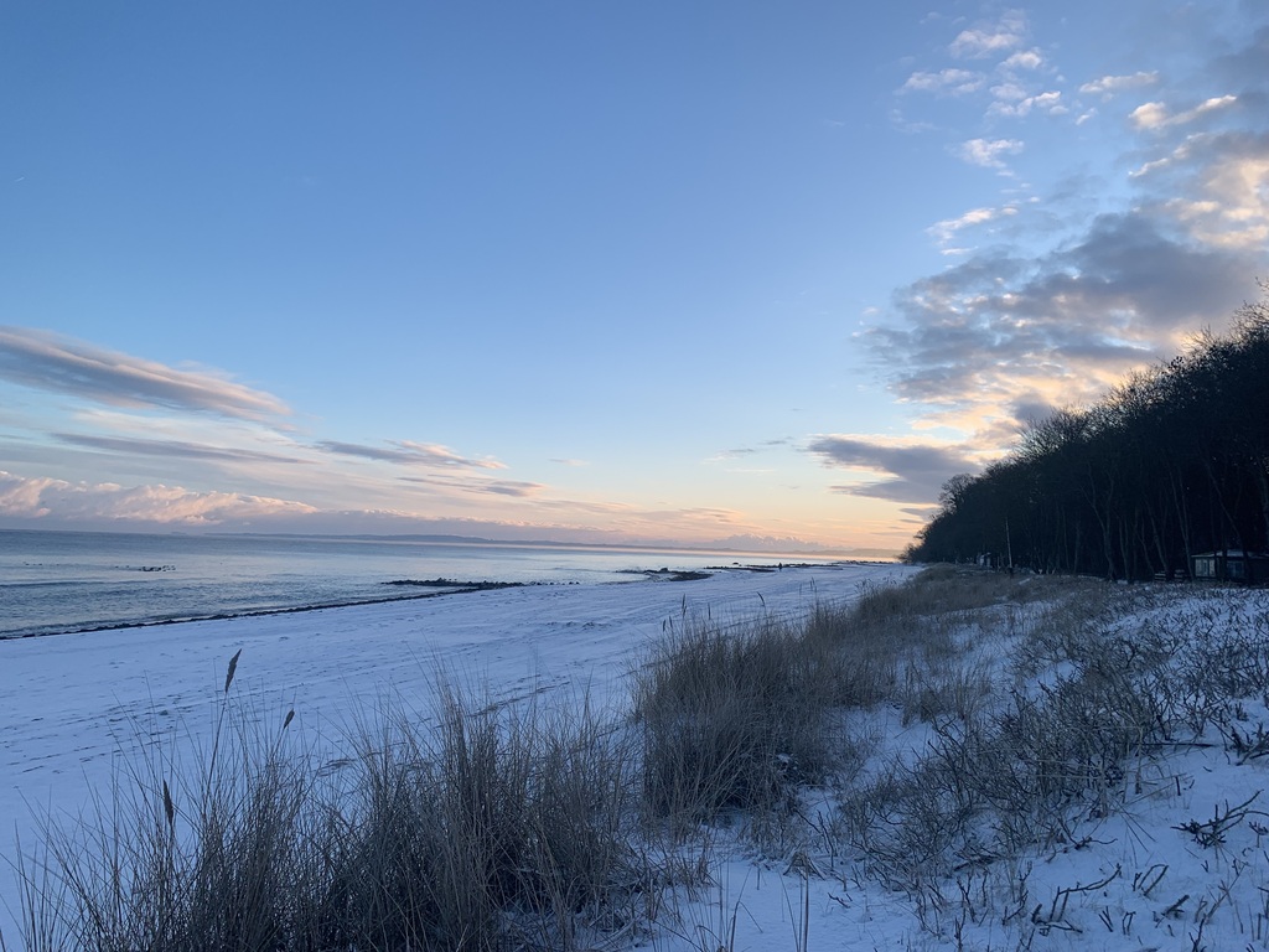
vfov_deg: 53.1
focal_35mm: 26
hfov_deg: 67.3
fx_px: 953
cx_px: 634
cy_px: 476
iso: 25
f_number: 1.8
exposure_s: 1/835
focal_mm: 4.25
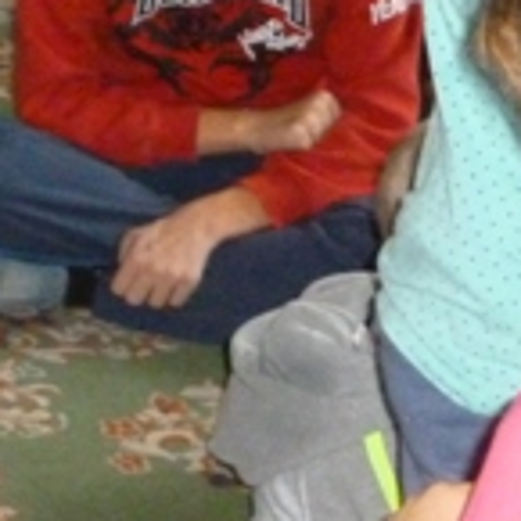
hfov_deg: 9.2
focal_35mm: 171
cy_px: 183
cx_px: -731
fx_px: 2912
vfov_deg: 10.2
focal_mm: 6.9
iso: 800
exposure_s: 1/15
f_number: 3.7
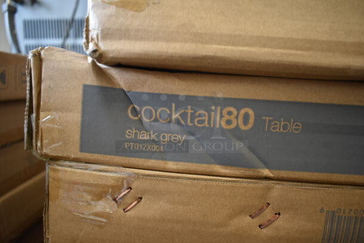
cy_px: 122
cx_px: 182
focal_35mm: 27
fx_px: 273
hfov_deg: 67.3
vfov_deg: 48.0
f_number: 3.5
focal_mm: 18
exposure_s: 1/30
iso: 500
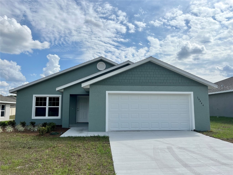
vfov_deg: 53.1
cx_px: 116
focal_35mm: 26
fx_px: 175
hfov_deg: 67.3
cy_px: 88
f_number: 1.5
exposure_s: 1/9434
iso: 50
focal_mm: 5.7
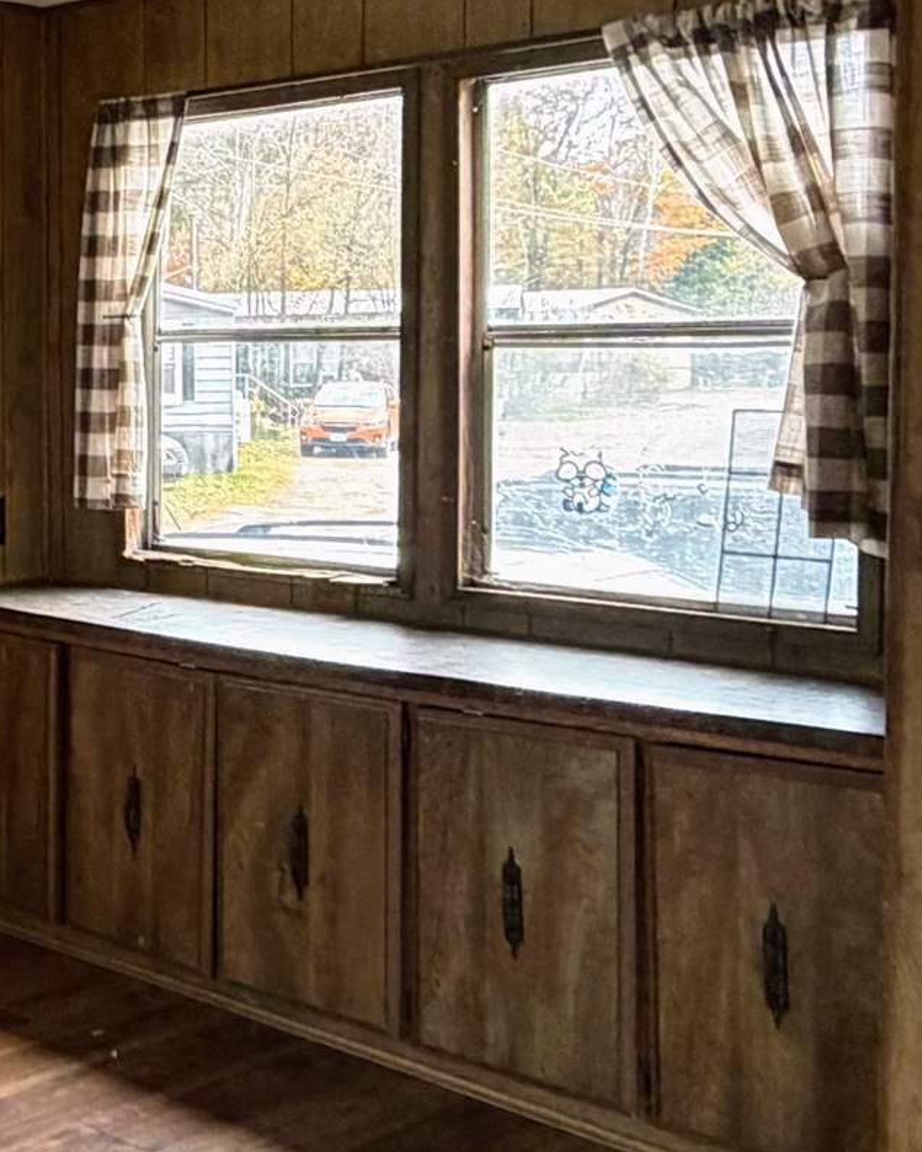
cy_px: 439
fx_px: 1807
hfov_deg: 25.8
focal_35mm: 53
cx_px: -164
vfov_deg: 35.2
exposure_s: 1/121
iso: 320
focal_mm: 2.22
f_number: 2.2
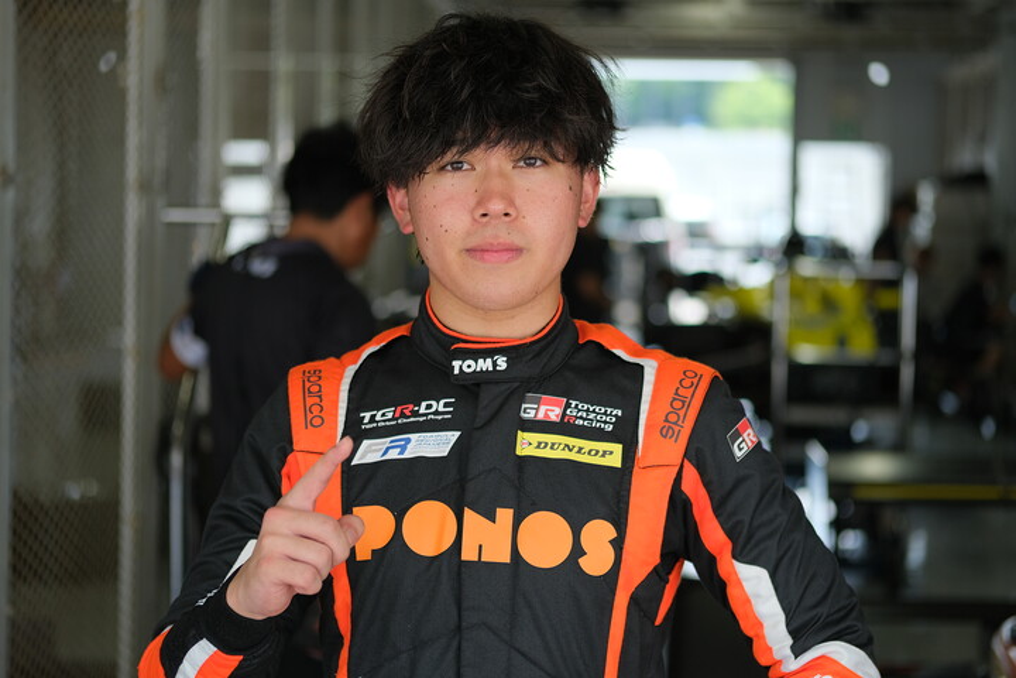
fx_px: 2117
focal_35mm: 75
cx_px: 508
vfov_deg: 18.2
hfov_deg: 27.0
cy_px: 339
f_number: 2
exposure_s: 1/750
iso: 320
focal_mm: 50
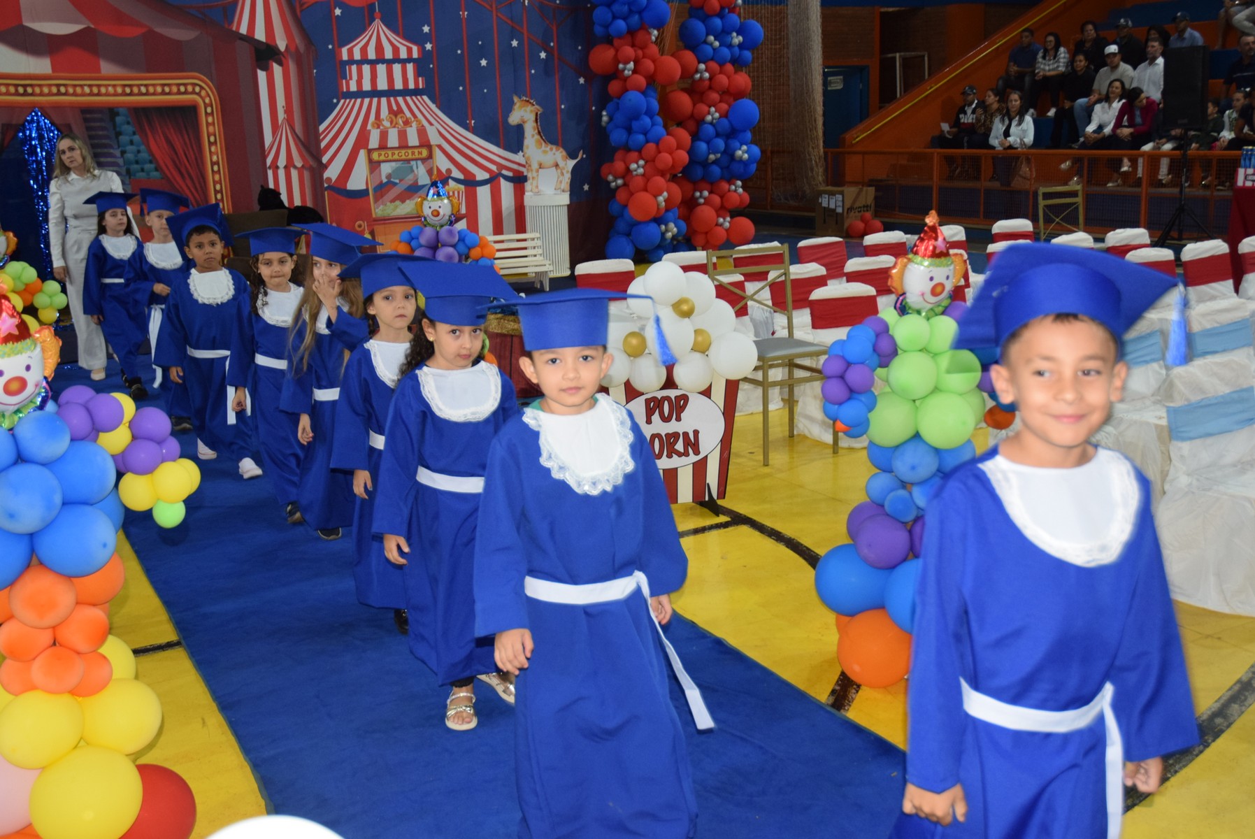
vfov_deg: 36.9
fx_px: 1256
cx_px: 628
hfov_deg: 53.1
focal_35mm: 36
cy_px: 420
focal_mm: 24
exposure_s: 1/60
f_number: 3.8
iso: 1100
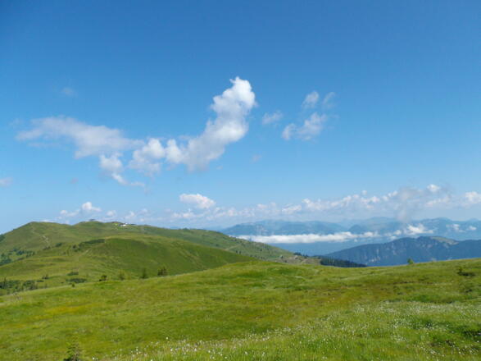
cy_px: 180
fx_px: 389
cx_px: 240
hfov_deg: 63.5
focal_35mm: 28
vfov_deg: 49.7
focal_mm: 5
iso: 100
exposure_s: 1/1000
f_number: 3.1
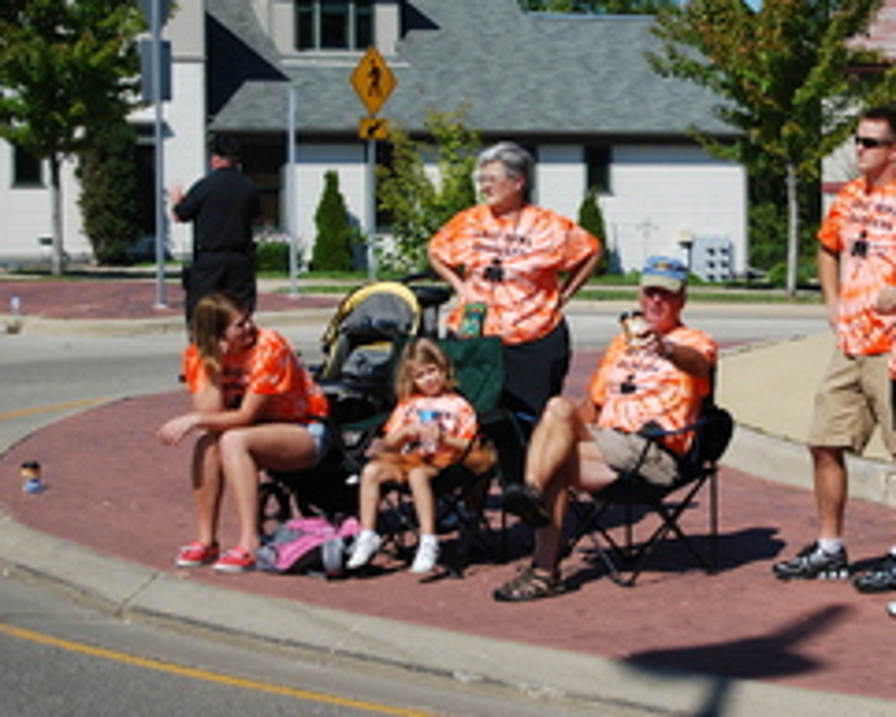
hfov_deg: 14.8
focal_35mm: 129
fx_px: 3416
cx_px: 732
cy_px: 245
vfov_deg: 12.0
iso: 160
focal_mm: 55
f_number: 5.6
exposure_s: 1/1000
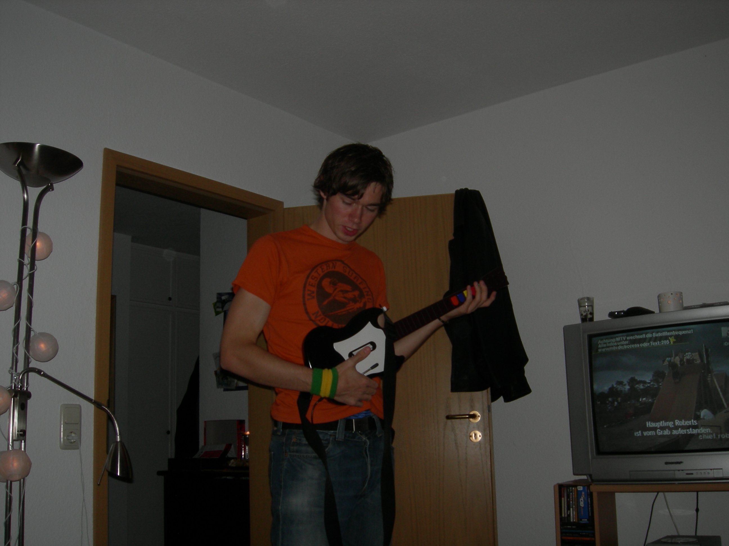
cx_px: 364
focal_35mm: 36
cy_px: 273
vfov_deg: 39.7
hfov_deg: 51.4
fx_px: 758
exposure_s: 1/60.1
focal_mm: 7.5
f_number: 4.8
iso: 64
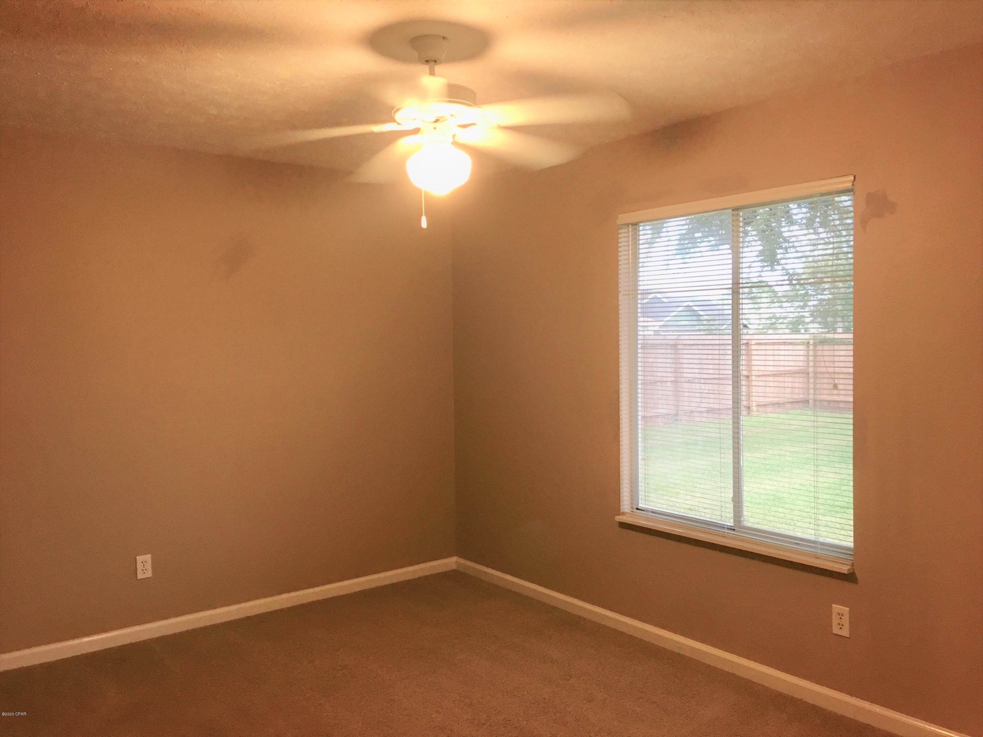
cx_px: 492
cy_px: 368
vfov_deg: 48.2
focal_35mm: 29
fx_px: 824
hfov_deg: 61.7
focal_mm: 4.15
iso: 80
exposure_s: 1/10
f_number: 2.2
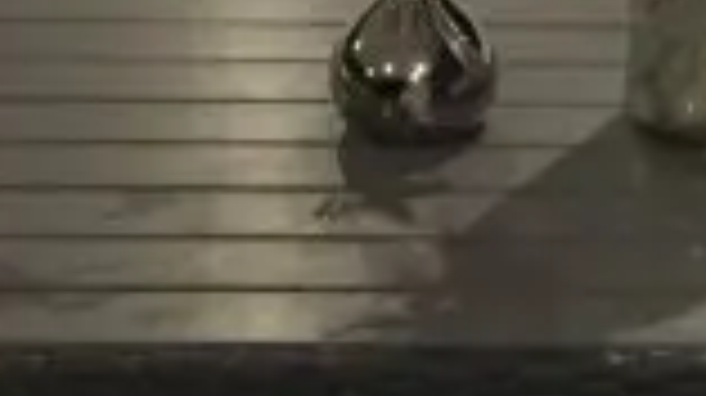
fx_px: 3011
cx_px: 814
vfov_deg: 7.5
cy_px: 45
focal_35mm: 161
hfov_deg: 13.1
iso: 320
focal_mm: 4.15
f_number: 2.2
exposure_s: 1/15
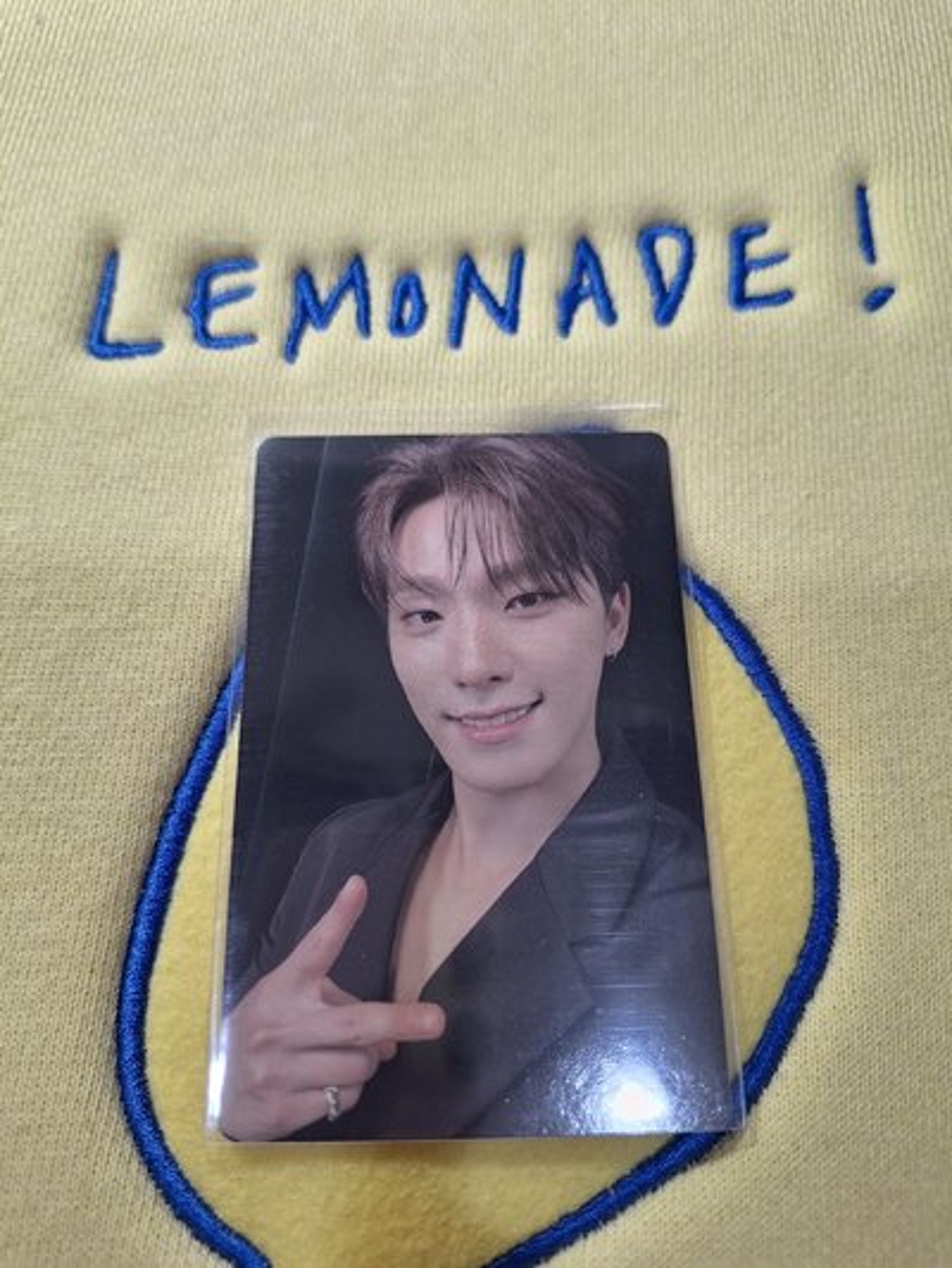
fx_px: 843
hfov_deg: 58.9
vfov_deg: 73.9
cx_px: 476
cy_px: 634
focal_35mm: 23
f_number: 1.8
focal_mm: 5.54
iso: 80
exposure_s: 1/60
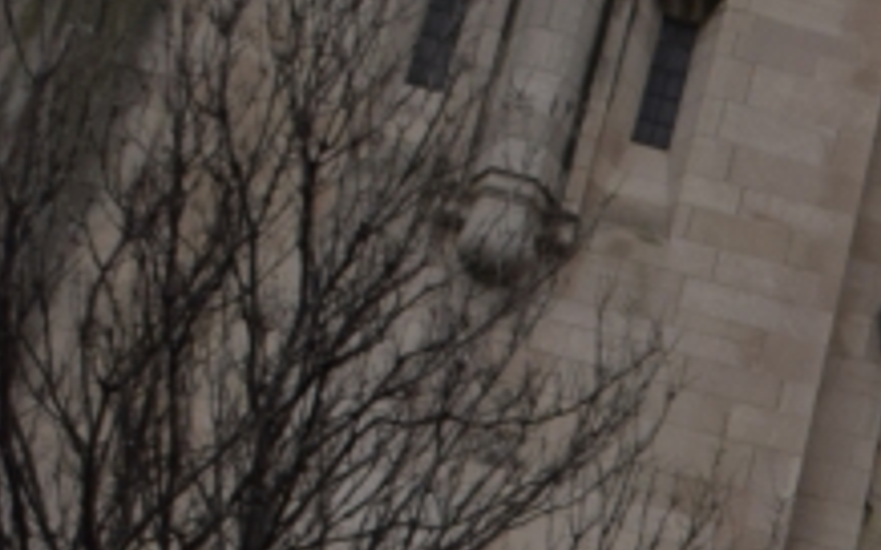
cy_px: 1015
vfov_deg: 9.6
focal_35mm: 129
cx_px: 1358
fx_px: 3096
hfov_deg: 14.9
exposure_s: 1/200
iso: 400
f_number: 7.1
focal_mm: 18
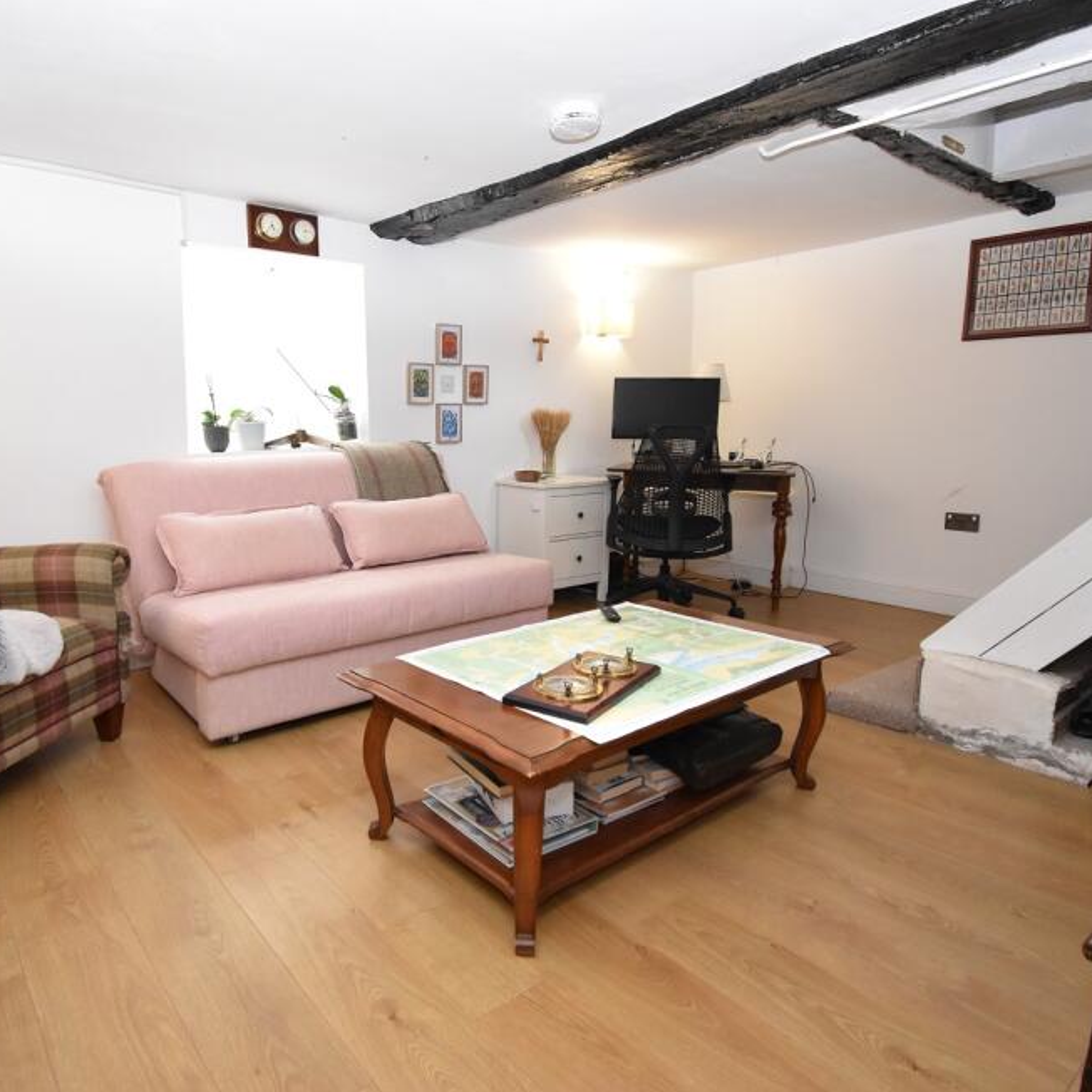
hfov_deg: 74.0
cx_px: 435
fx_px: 714
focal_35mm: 20
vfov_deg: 74.8
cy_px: 539
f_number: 4.5
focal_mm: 10
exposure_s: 1/60
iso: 2000
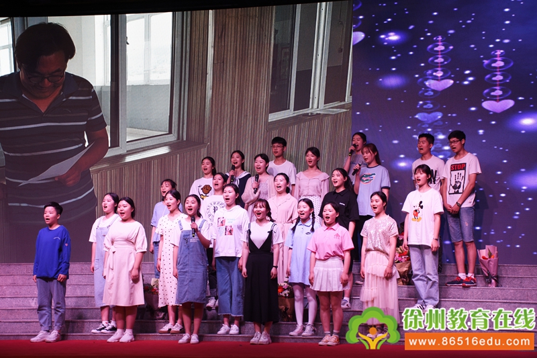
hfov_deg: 28.1
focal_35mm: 72
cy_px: 179
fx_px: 1074
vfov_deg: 18.9
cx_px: 268
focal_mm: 48
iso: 125
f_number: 4.5
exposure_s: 1/30
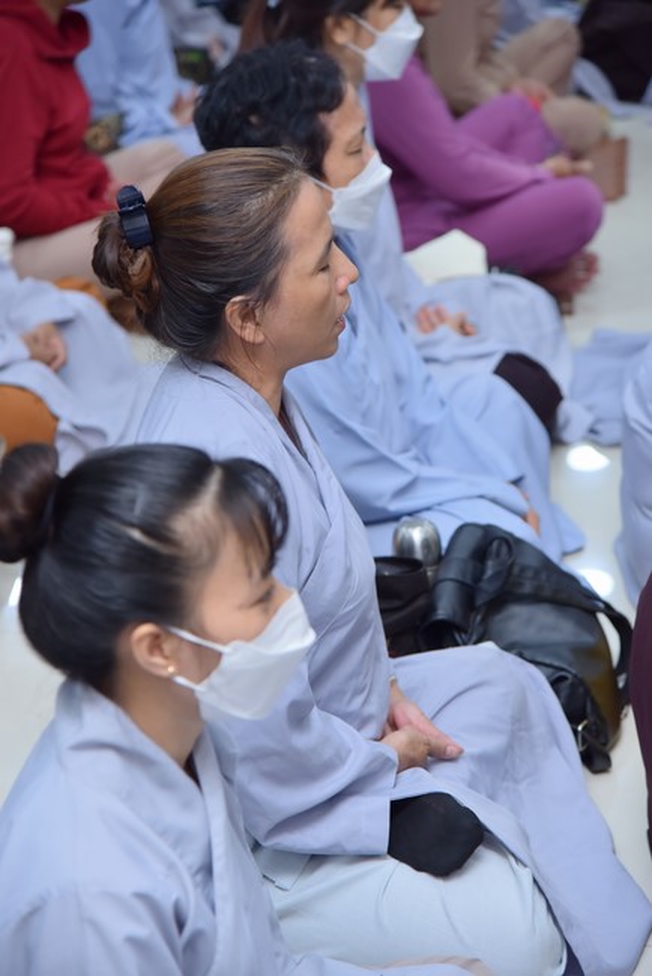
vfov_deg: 20.4
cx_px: 326
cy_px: 488
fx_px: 2714
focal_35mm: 100
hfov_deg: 13.7
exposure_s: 1/125
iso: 1000
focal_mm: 100
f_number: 4.5
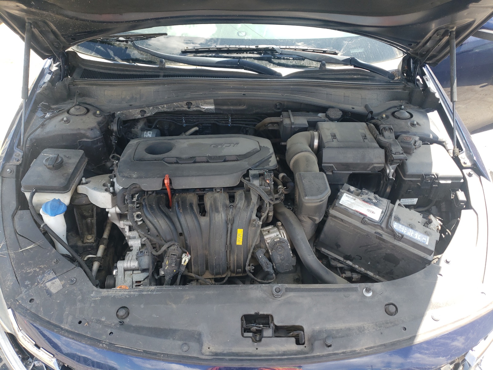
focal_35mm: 26
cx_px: 246
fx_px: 370
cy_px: 185
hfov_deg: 67.3
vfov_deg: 53.1
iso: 50
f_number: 1.5
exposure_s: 1/385
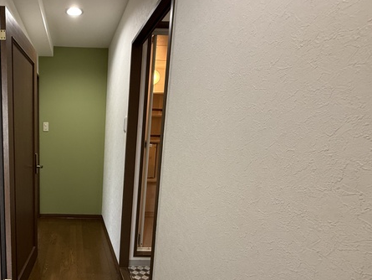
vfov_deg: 60.5
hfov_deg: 69.8
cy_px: 170
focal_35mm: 22
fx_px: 236
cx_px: 81
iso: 200
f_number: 2.2
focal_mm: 2.22
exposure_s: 1/60
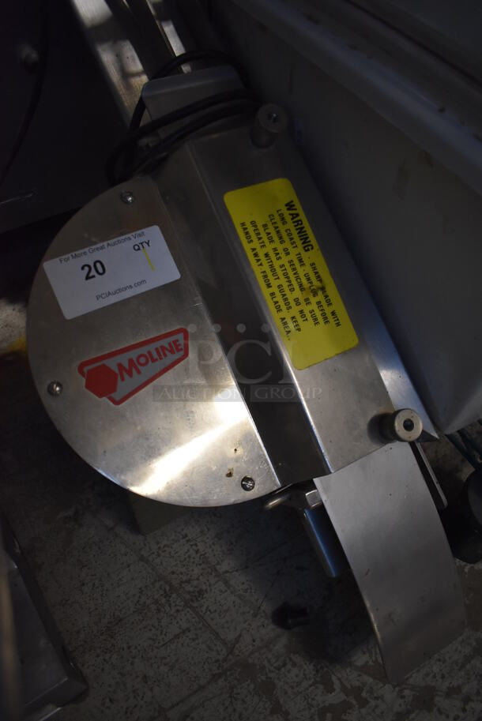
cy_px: 360
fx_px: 541
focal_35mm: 27
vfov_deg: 67.3
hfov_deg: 48.0
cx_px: 241
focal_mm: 18
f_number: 3.5
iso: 1250
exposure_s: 1/125
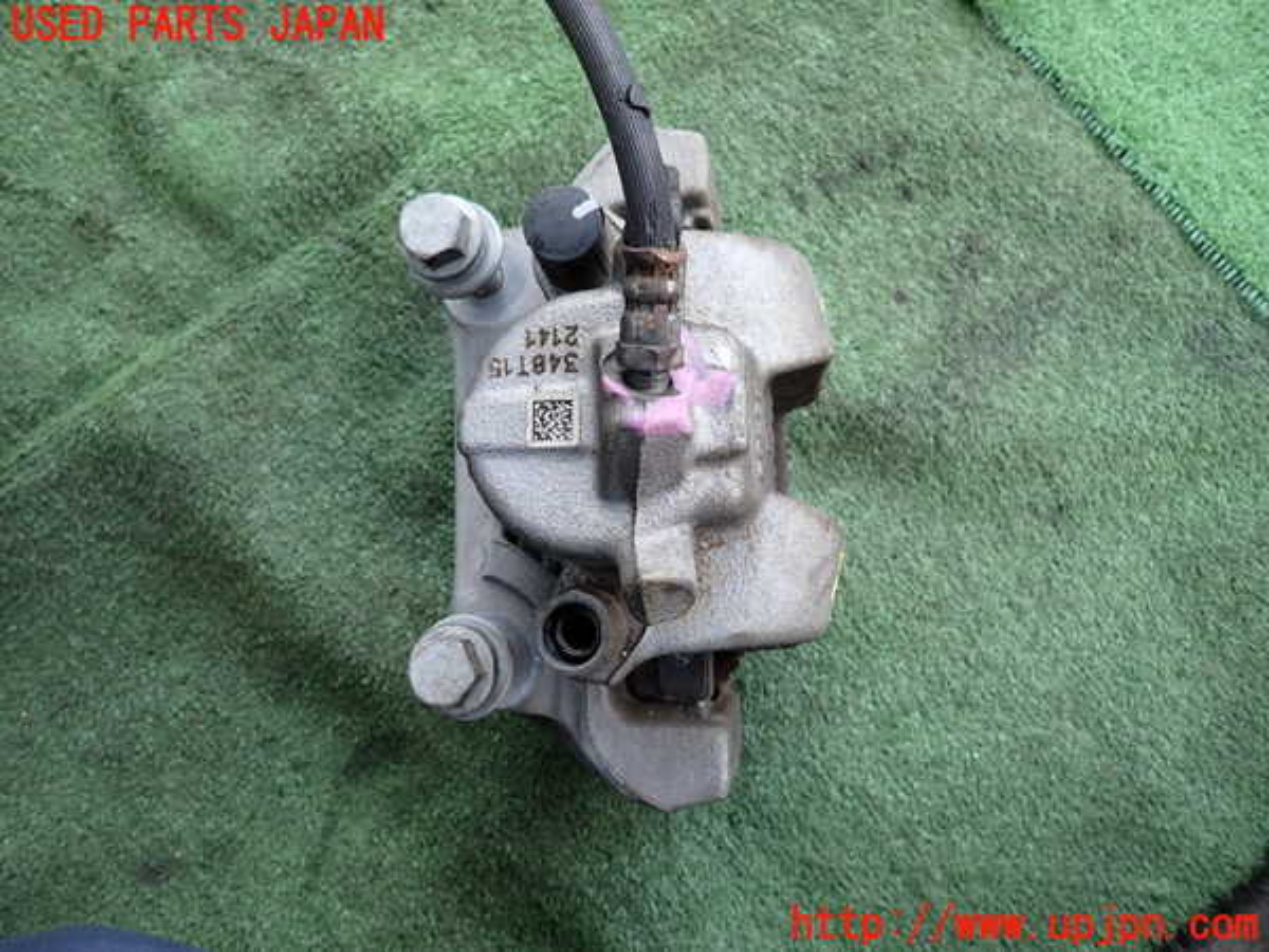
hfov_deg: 69.4
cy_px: 476
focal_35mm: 25
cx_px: 634
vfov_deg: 54.9
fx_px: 916
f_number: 2
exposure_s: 1/160
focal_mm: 4.5
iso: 100
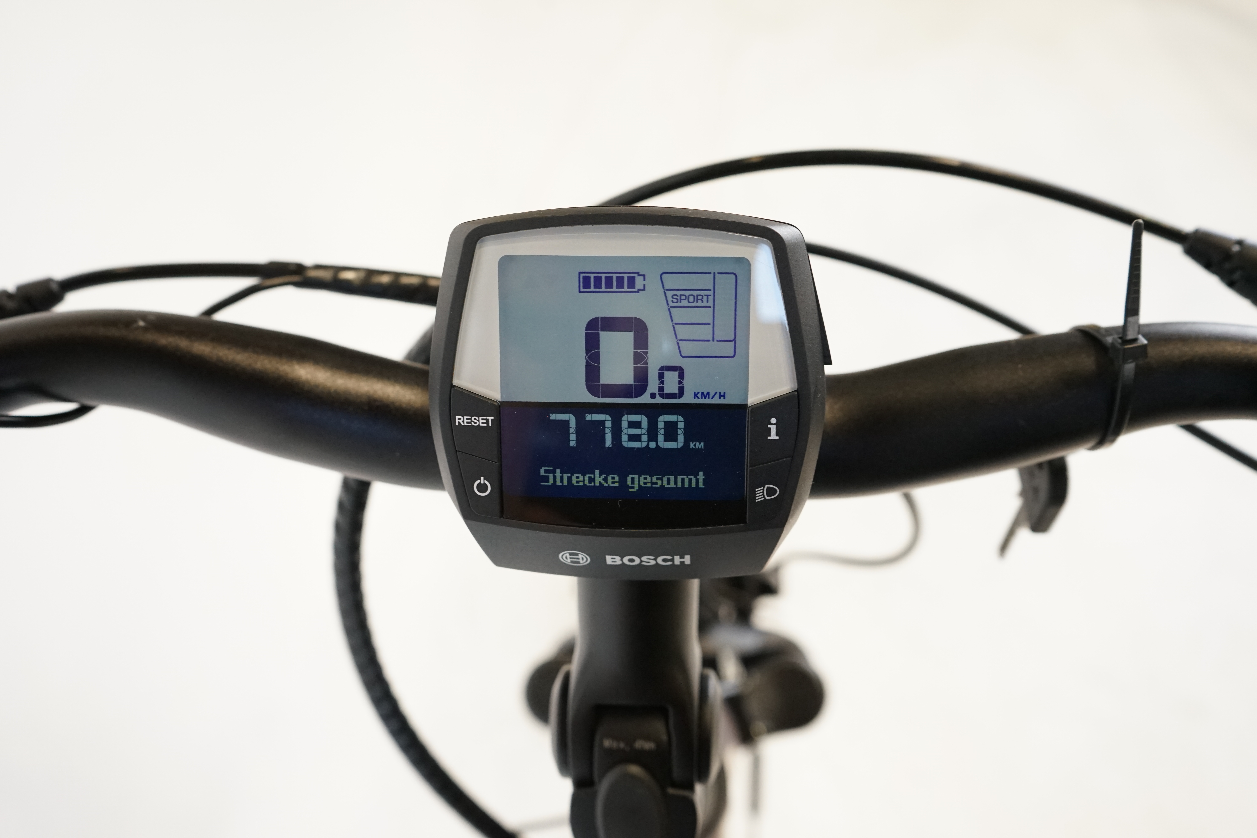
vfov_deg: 40.0
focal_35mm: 33
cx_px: 628
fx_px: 1152
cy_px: 419
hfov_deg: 57.2
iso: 2500
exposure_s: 1/200
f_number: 5.6
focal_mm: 33
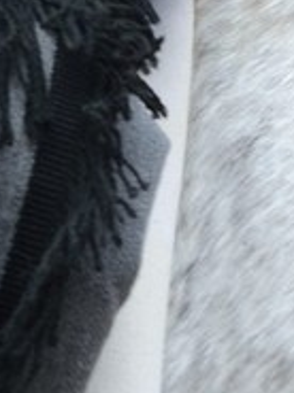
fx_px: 10420
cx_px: -569
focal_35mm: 917
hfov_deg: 1.6
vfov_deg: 2.1
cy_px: -896
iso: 400
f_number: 7.1
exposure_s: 1/500
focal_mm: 110
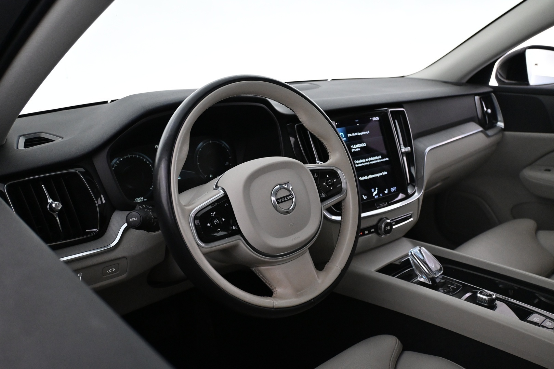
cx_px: 277
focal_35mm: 30
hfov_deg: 61.9
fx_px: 462
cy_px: 184
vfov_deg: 43.6
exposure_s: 1/80
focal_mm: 20
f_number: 3.8
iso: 3200
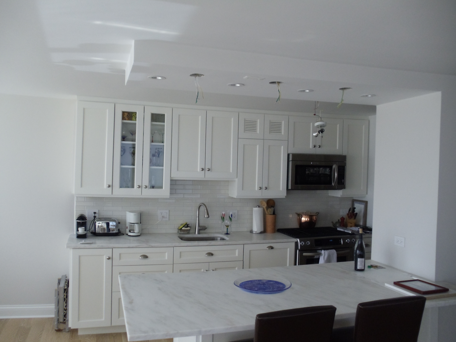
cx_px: 228
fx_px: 580
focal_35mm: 44
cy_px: 171
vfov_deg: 32.9
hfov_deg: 42.9
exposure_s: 1/160
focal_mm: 6
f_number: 3.5
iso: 200
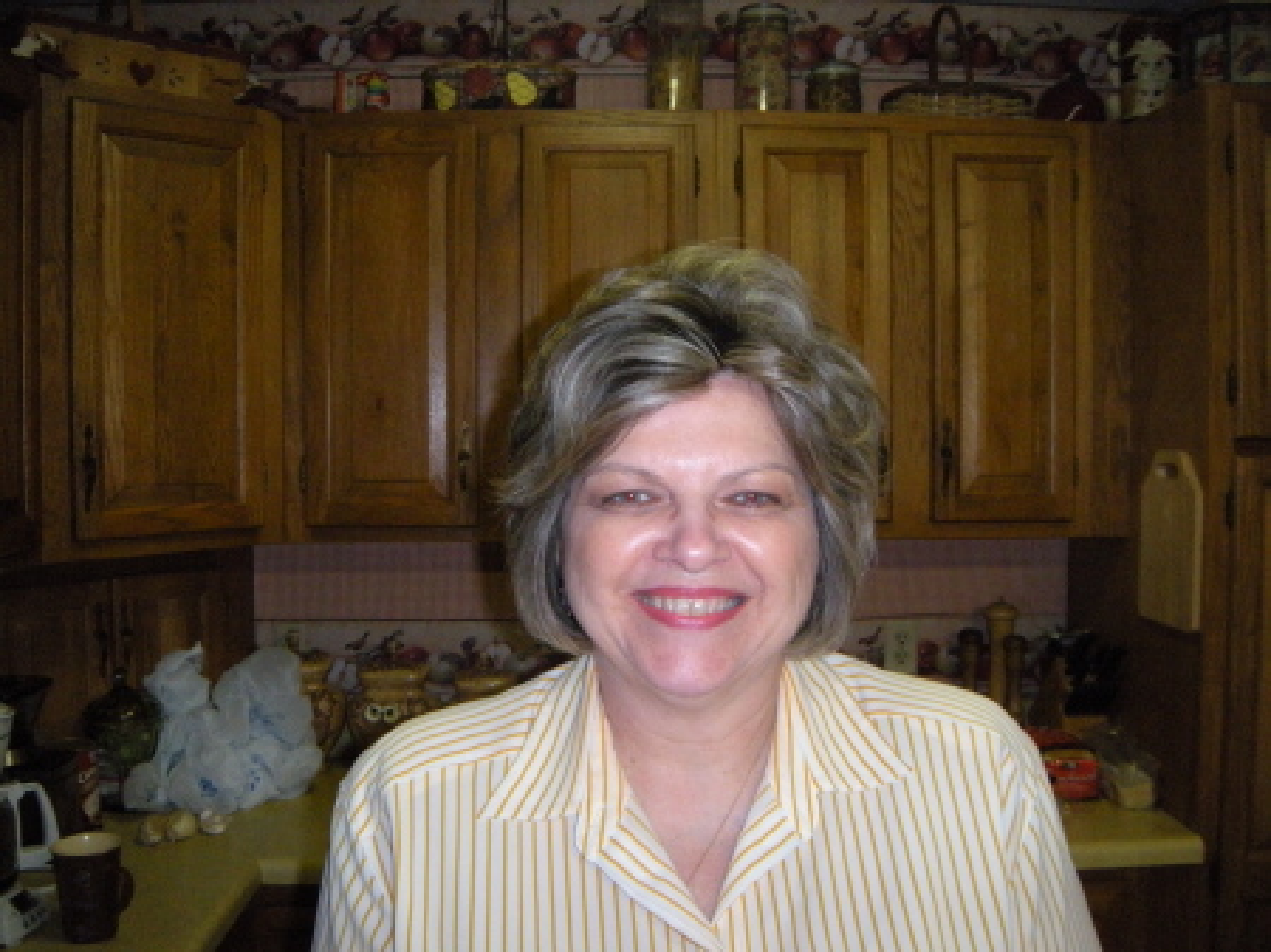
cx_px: 636
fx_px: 1284
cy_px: 476
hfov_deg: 52.7
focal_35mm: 35
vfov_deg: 40.7
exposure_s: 1/60
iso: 400
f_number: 3.8
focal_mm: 5.9
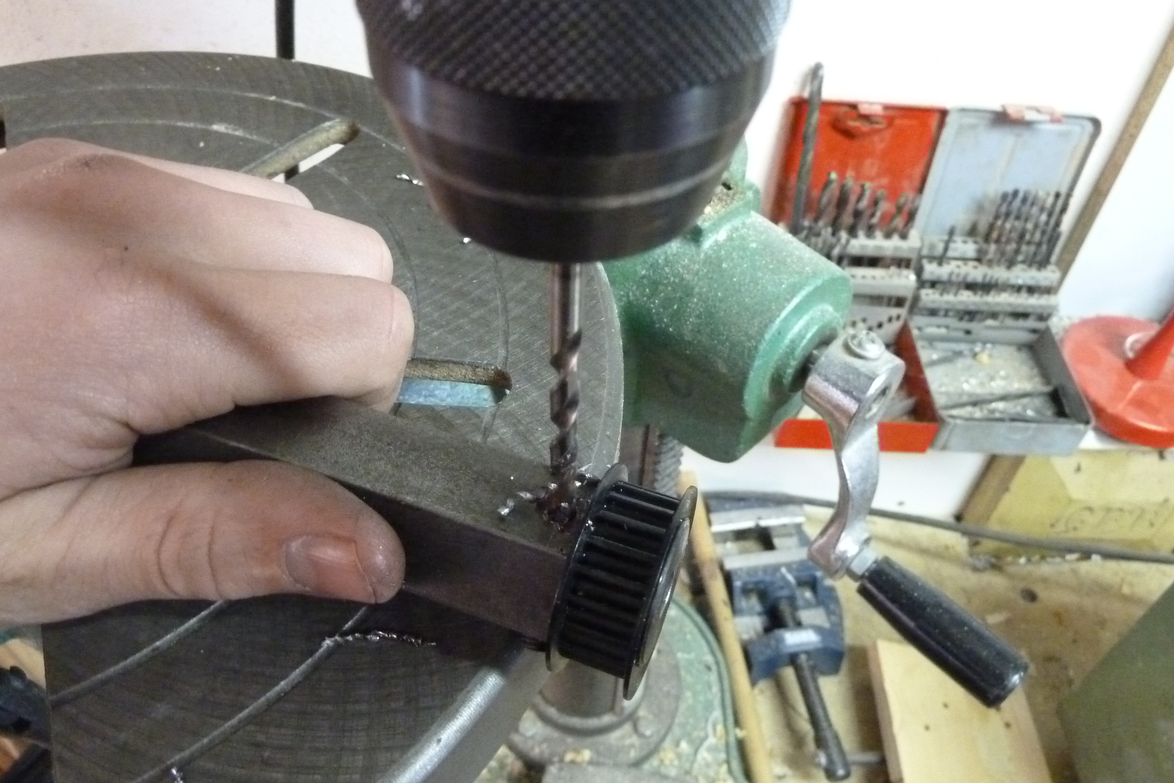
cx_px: 583
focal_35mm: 27
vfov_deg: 47.9
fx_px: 881
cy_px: 391
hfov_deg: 67.4
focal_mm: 4.1
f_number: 3.3
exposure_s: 1/15
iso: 800
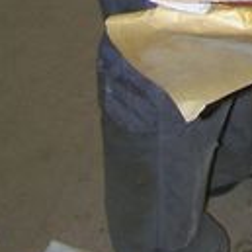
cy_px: -223
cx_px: 422
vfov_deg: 9.8
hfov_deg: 10.0
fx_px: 1375
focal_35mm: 167
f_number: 2.8
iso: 80
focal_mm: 6.3
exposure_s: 1/60
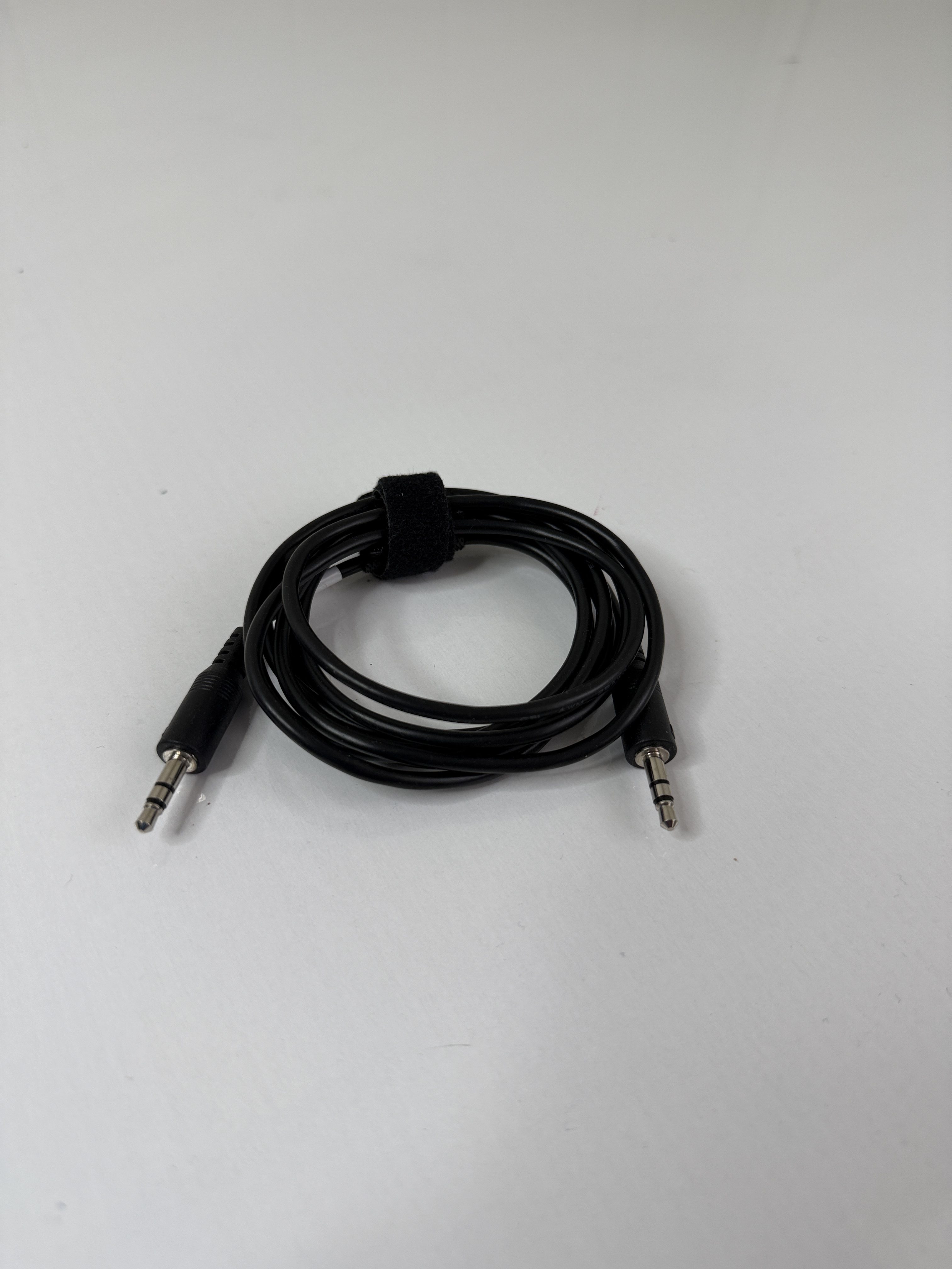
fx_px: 880
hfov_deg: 56.8
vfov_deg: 71.6
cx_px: 476
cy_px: 634
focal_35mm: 24
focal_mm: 6.76
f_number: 1.78
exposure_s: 1/233
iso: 64
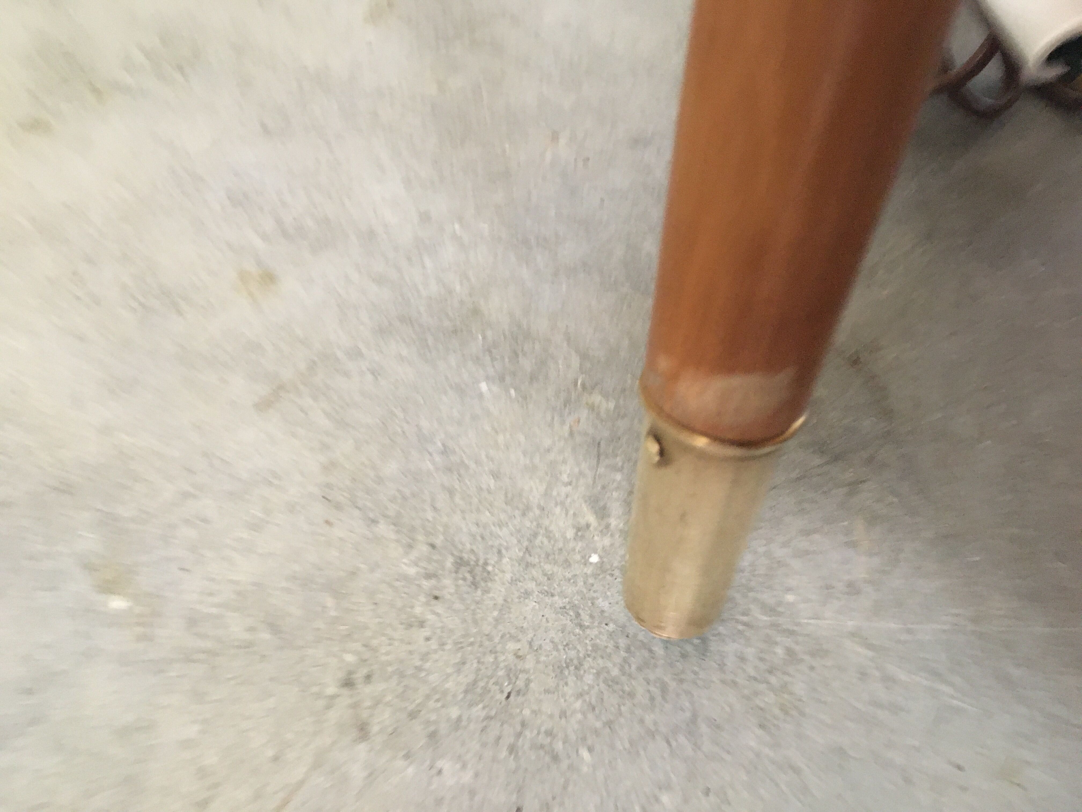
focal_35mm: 29
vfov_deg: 48.2
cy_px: 406
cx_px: 541
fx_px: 906
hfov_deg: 61.7
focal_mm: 4.15
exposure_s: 1/15
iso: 400
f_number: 2.2
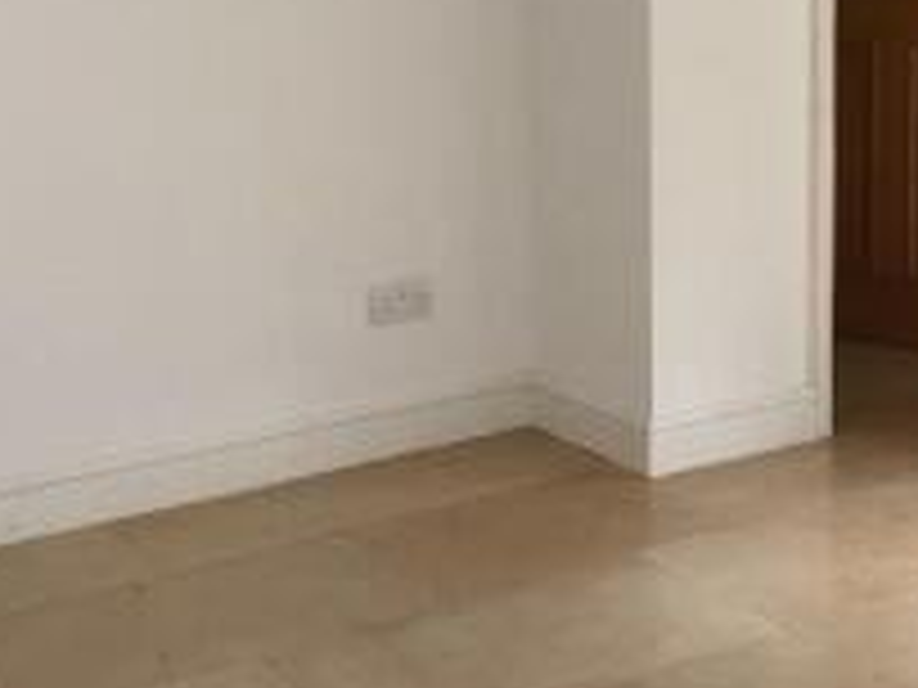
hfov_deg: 24.1
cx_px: 709
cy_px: 160
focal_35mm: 80
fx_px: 2122
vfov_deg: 18.3
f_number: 1.8
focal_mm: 4
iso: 32
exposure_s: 1/25
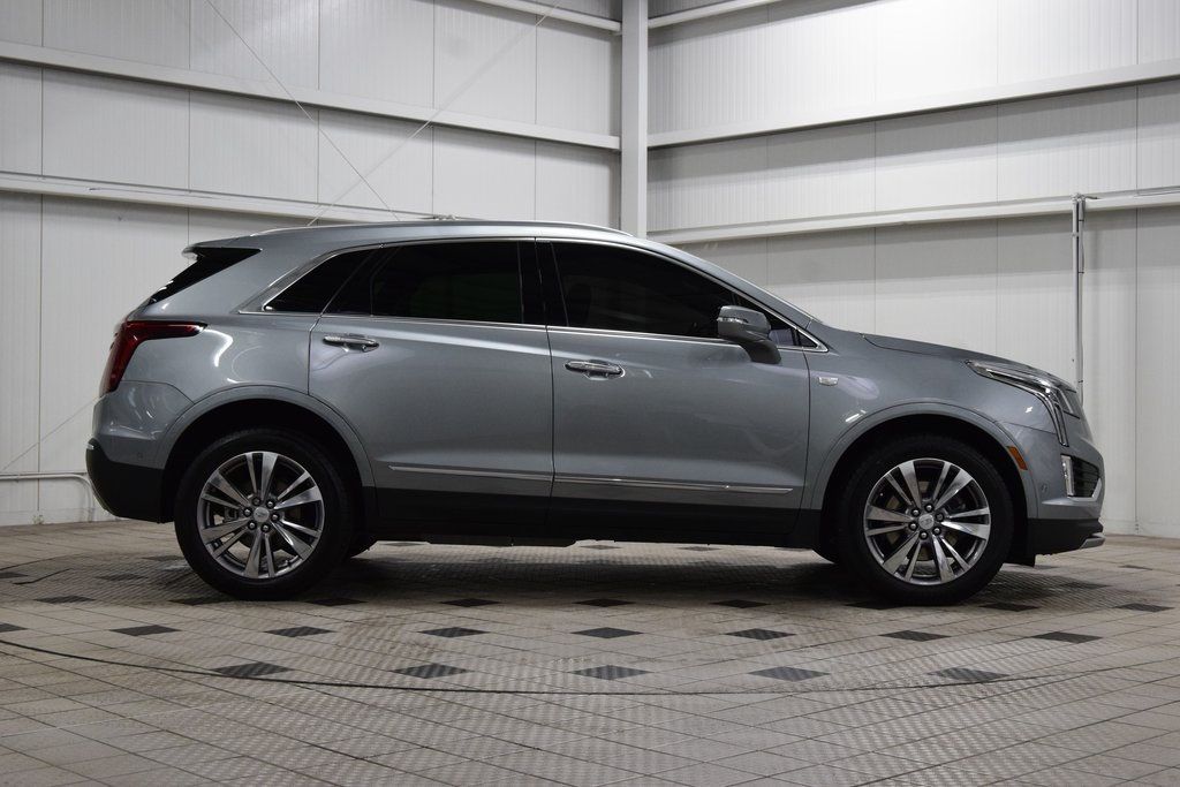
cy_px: 394
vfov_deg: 26.5
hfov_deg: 38.9
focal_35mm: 51
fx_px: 1672
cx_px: 590
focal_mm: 34
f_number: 8
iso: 1600
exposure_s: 1/60
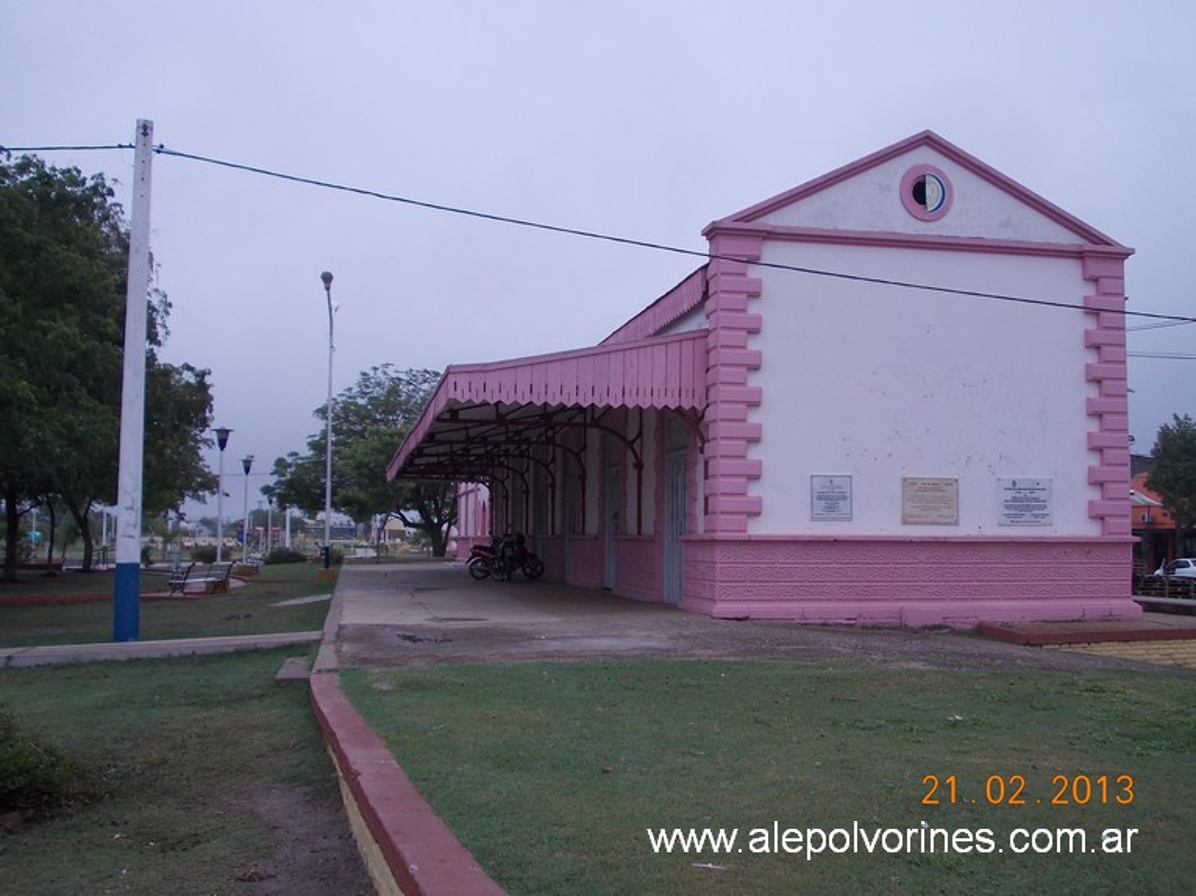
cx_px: 598
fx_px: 1313
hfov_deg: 49.0
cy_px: 448
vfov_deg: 37.7
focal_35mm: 38
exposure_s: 1/250
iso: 80
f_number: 6.2
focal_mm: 5.3
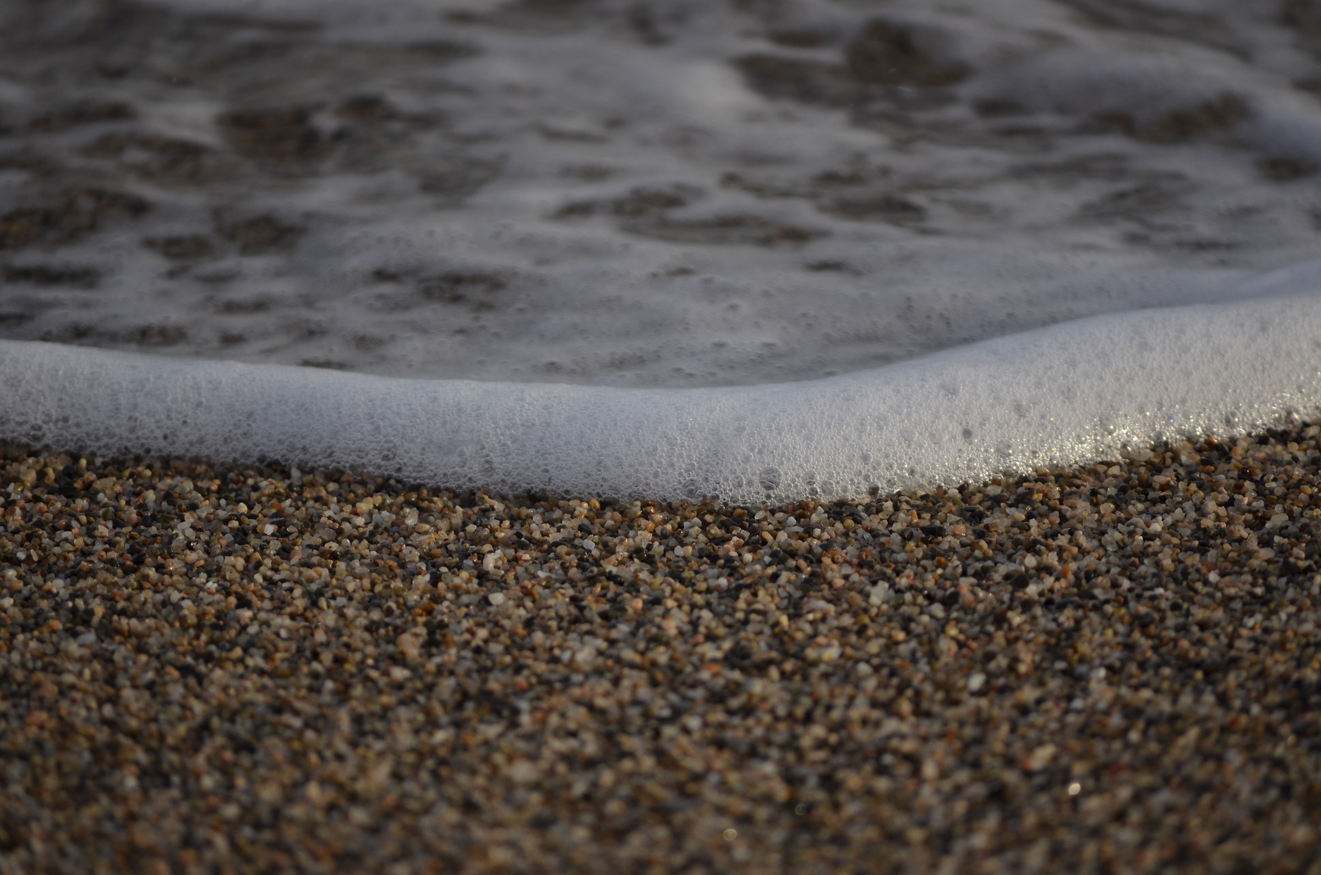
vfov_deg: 4.6
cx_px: 660
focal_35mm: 300
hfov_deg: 6.9
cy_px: 438
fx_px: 10986
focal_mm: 200
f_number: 5.6
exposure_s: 1/640
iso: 100
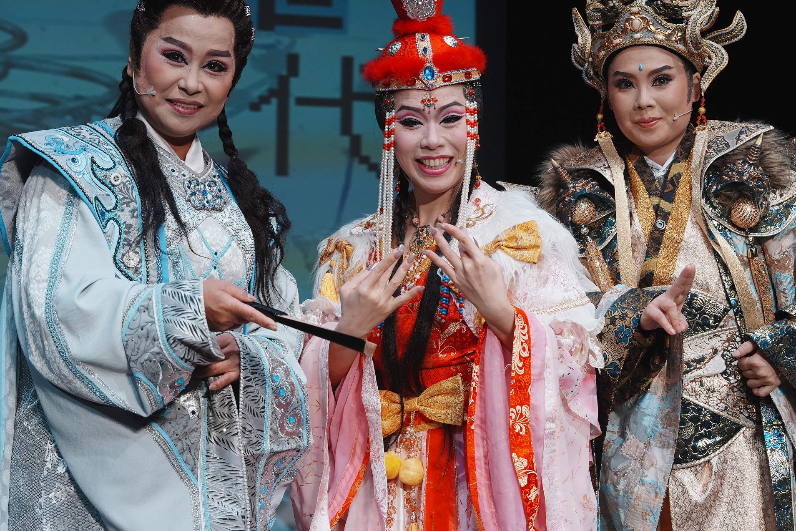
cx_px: 441
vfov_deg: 14.5
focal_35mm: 94
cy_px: 173
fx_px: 2078
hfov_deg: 21.7
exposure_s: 1/200
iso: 500
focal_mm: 64
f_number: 4.5
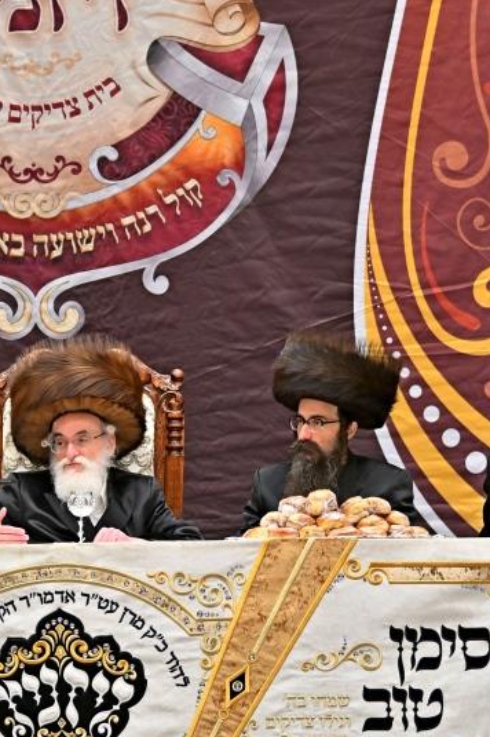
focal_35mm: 293
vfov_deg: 7.0
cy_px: 153
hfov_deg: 4.7
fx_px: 5989
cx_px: 147
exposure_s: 1/320
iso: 250
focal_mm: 102
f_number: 2.8
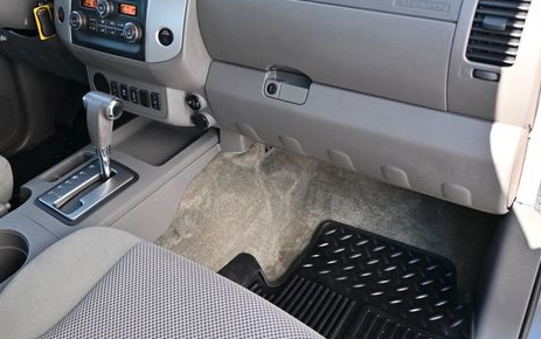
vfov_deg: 33.3
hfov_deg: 51.0
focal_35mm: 38
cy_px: 112
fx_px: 561
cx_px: 202
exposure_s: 1/200
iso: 400
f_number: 3.5
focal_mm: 18
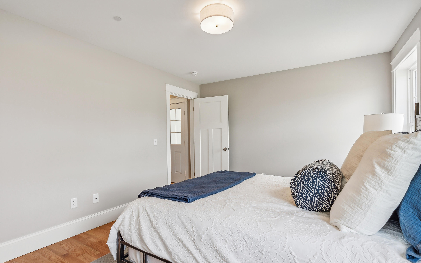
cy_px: 142
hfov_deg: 94.4
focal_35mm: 17
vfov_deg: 67.9
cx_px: 211
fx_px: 195
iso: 320
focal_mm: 16
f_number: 7.1
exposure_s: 1/30
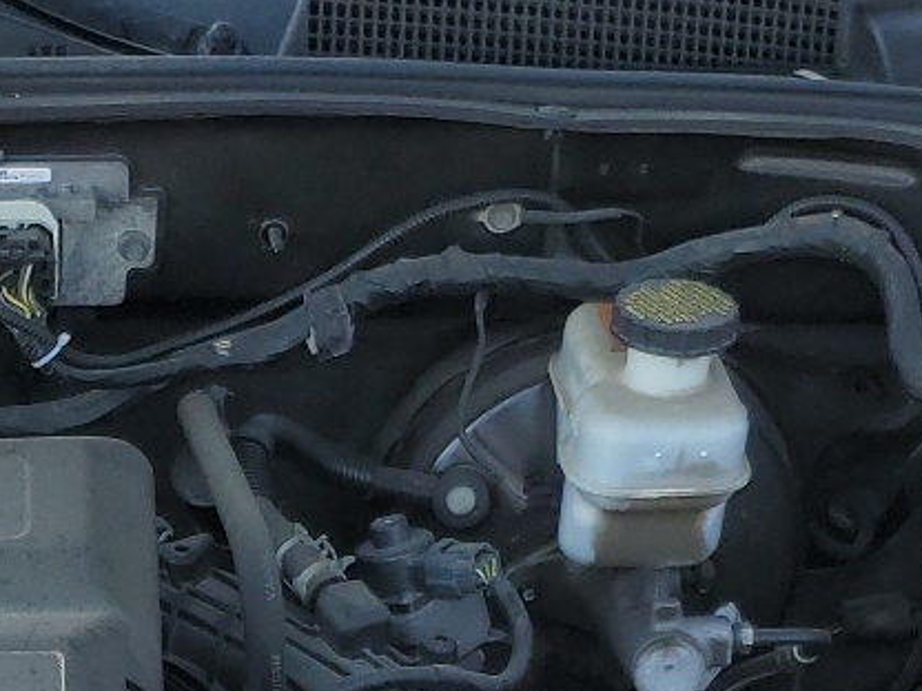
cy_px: 972
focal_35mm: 100
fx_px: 2664
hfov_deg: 19.3
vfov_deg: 14.0
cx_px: 86
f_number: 1.5
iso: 50
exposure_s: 1/1111
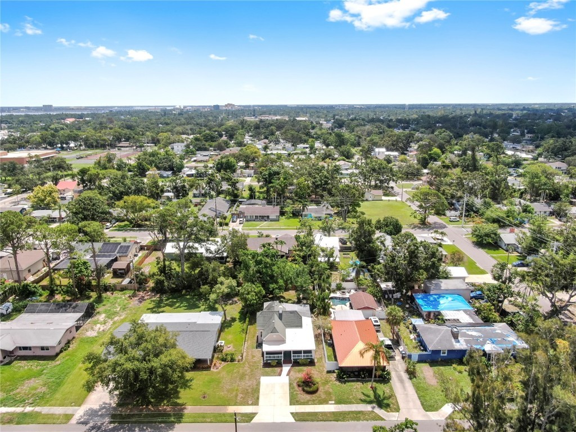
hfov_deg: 71.6
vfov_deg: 56.8
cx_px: 288
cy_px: 216
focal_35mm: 24
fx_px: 399
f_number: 2.8
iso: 110
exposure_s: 1/1600
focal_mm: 4.39
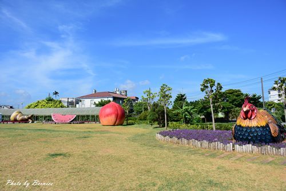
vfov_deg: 48.0
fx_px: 215
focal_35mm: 27
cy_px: 96
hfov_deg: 67.4
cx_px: 143
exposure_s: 1/640
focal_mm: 18
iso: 100
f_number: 5.6
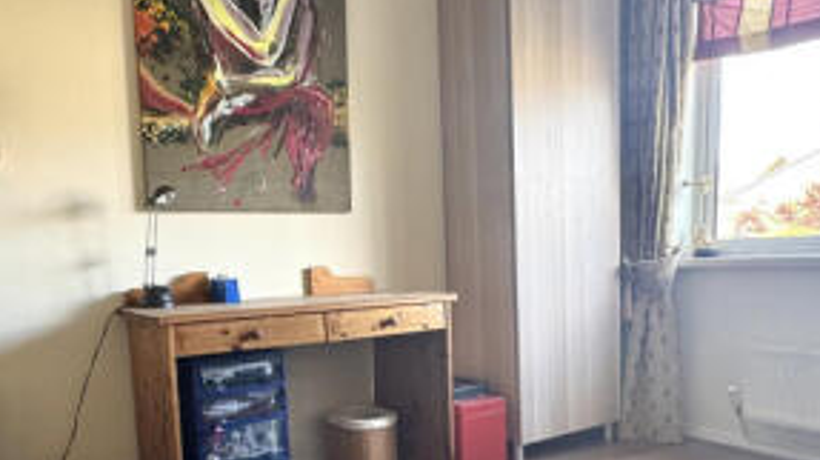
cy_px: 339
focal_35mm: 31
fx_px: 674
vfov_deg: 36.9
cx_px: 350
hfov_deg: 62.4
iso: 250
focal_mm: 2.22
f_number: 2.2
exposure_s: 1/99
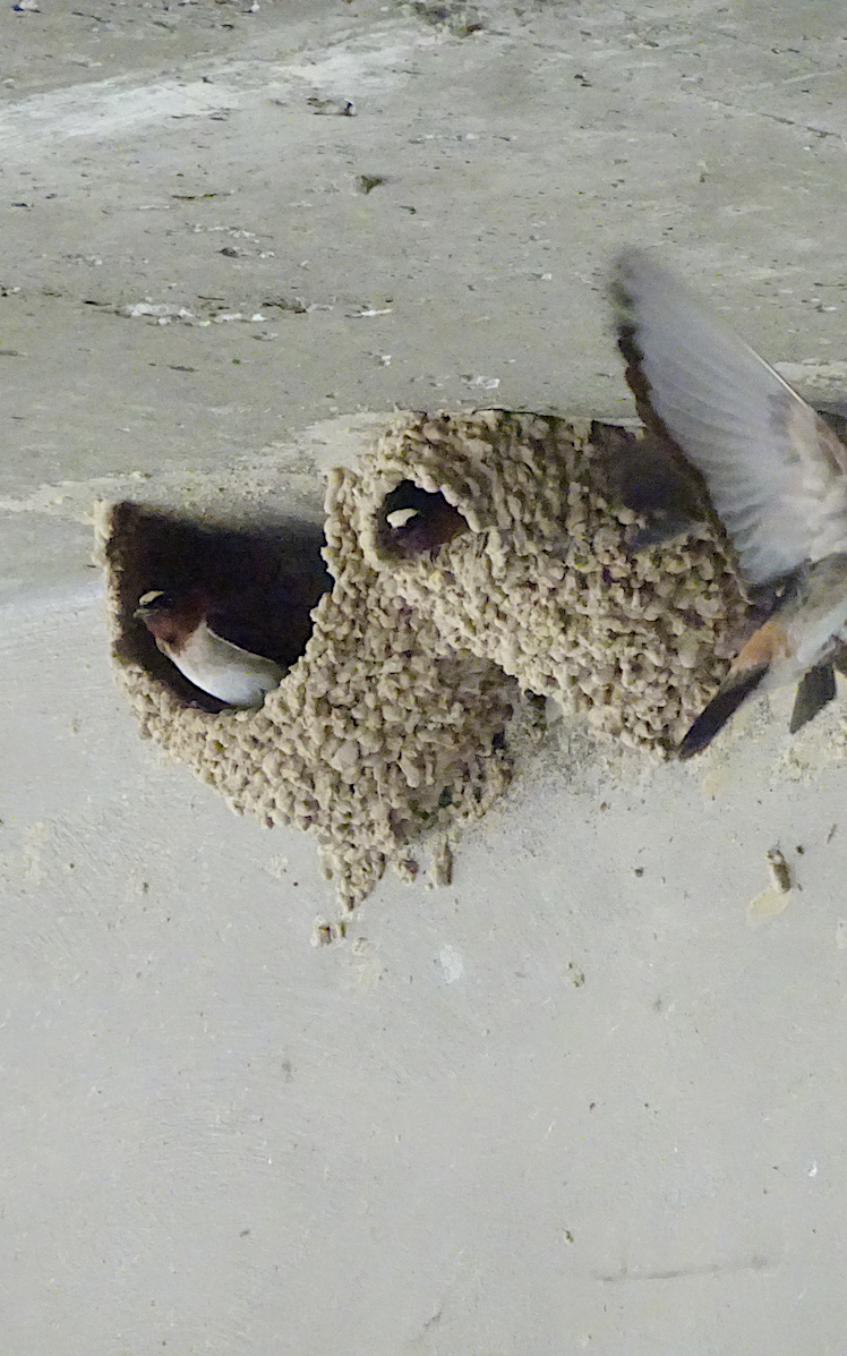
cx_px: 709
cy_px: 677
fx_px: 15699
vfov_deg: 4.9
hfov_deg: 3.1
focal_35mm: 425
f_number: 6.3
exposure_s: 1/320
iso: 3200
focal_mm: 51.19
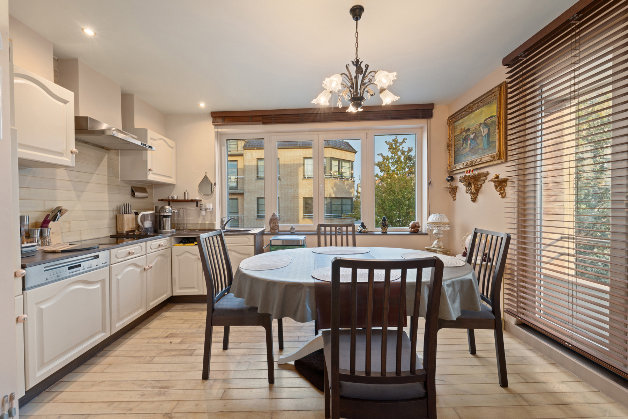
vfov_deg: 81.2
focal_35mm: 14
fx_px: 244
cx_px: 314
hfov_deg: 104.3
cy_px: 210
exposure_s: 1/1.25
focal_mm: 14
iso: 250
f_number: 11
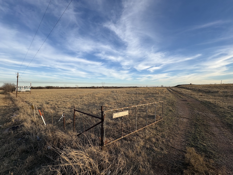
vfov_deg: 85.7
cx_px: 116
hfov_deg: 102.1
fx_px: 94
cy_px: 88
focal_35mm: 14
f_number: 2.2
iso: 40
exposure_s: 1/840
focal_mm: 2.22
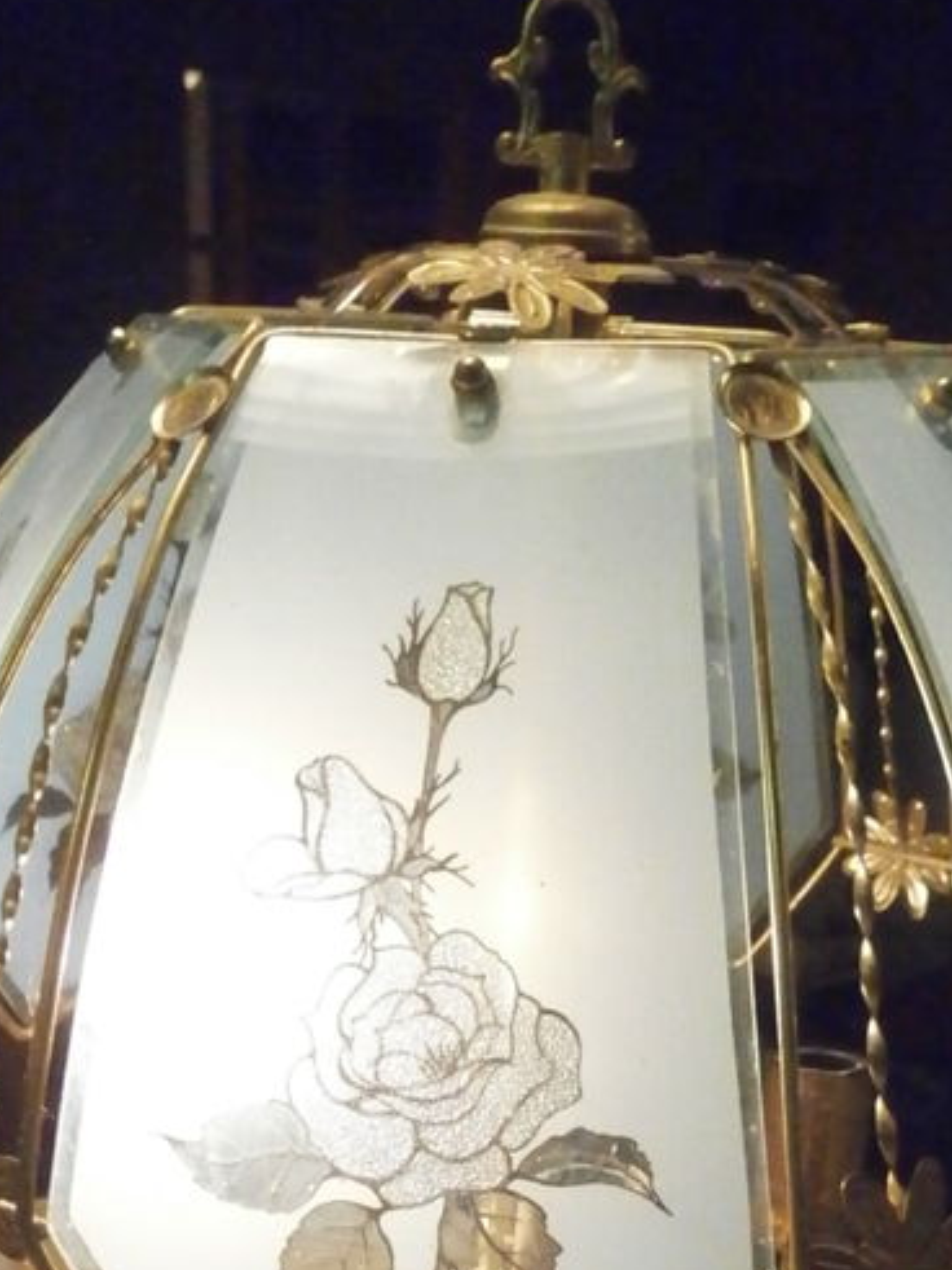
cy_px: 1130
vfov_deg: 34.3
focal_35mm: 53
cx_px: 600
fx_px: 1944
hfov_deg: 27.4
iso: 1600
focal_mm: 4.7
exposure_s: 1/250
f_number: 2.8
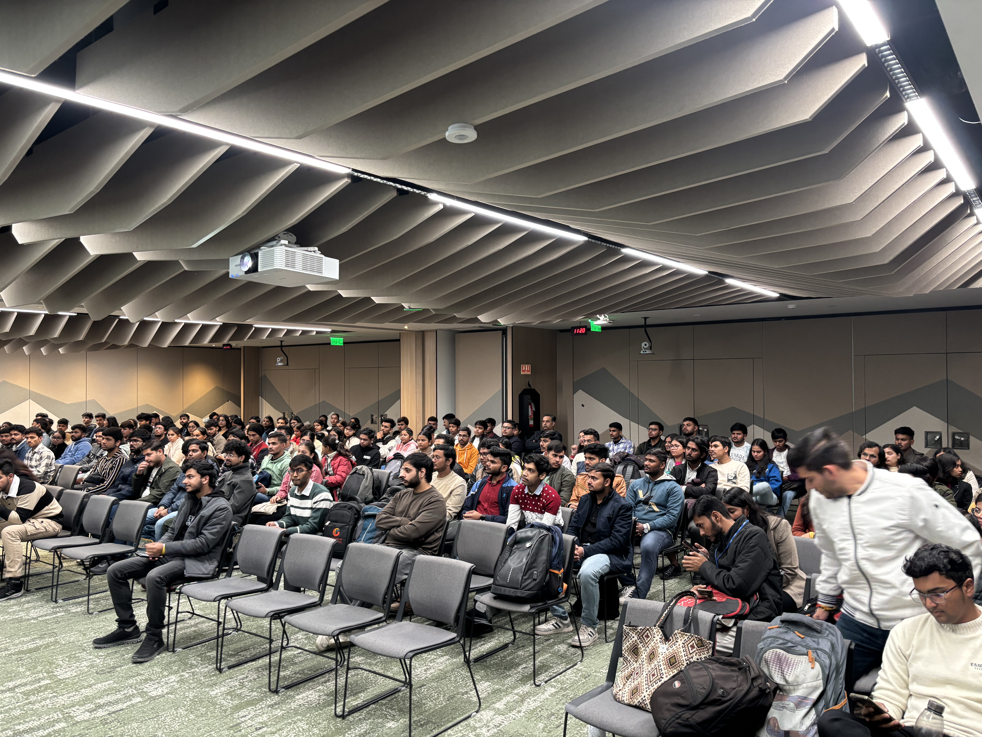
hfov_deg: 67.3
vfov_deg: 53.1
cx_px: 491
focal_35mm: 26
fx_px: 738
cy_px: 368
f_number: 1.6
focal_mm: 5.96
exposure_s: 1/50
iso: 320
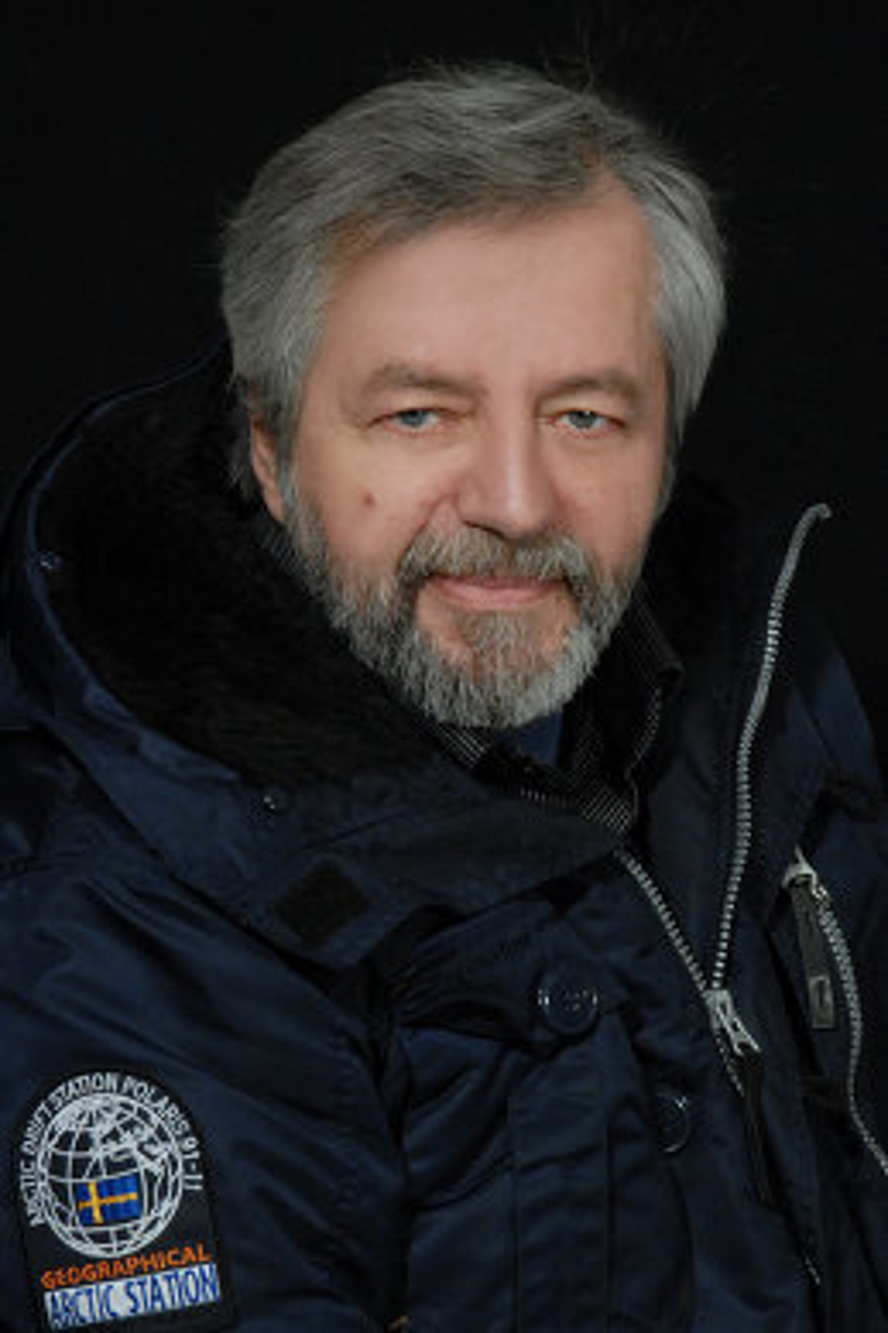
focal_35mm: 84
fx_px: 3111
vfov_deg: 24.2
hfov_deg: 16.2
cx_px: 444
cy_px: 666
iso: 800
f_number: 6.3
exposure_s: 1/40
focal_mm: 56
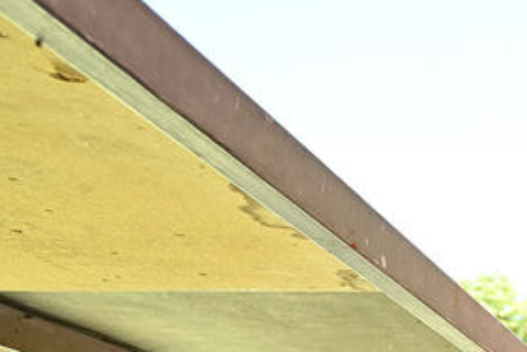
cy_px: 340
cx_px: 1069
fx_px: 1026
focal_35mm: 70
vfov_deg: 19.0
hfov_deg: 18.3
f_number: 3.5
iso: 800
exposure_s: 1/1000
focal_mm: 16.5
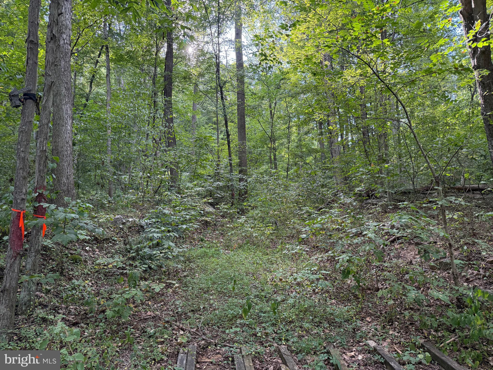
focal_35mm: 24
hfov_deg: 71.6
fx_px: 342
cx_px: 246
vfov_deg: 56.8
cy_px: 185
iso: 200
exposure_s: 1/200
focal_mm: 6.76
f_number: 1.78
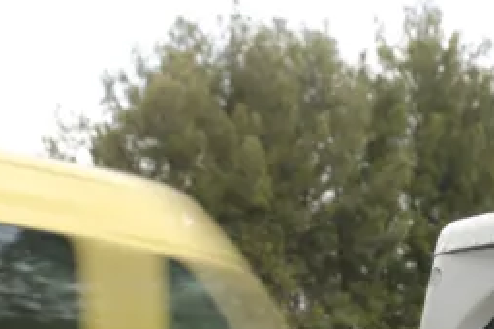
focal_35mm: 108
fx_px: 1482
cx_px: 389
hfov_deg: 18.8
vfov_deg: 12.4
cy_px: 403
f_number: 7.1
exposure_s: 1/50
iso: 200
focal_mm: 18
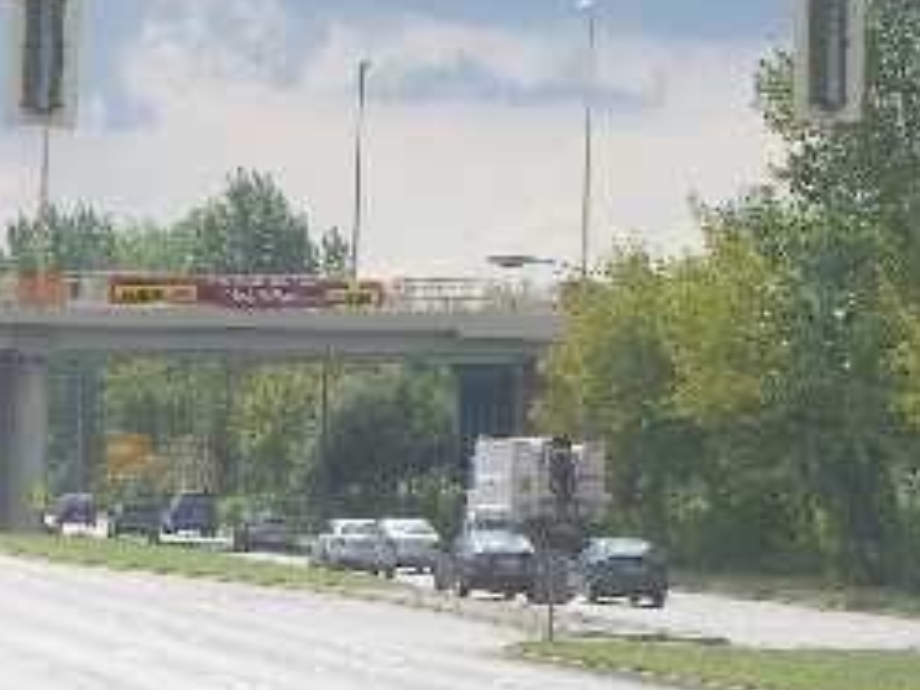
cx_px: 61
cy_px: 473
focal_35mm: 223
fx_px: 5927
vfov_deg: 6.7
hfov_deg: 8.8
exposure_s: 1/320
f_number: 6.9
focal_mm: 19.7
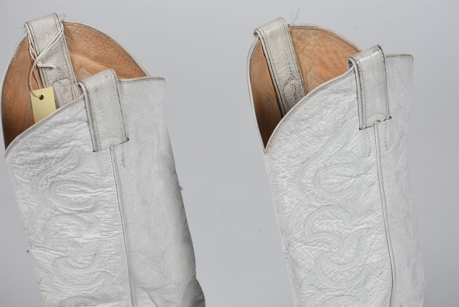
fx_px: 1723
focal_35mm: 135
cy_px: 154
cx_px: 230
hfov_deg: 15.2
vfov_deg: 10.2
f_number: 13
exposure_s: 1/125
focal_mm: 90
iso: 200
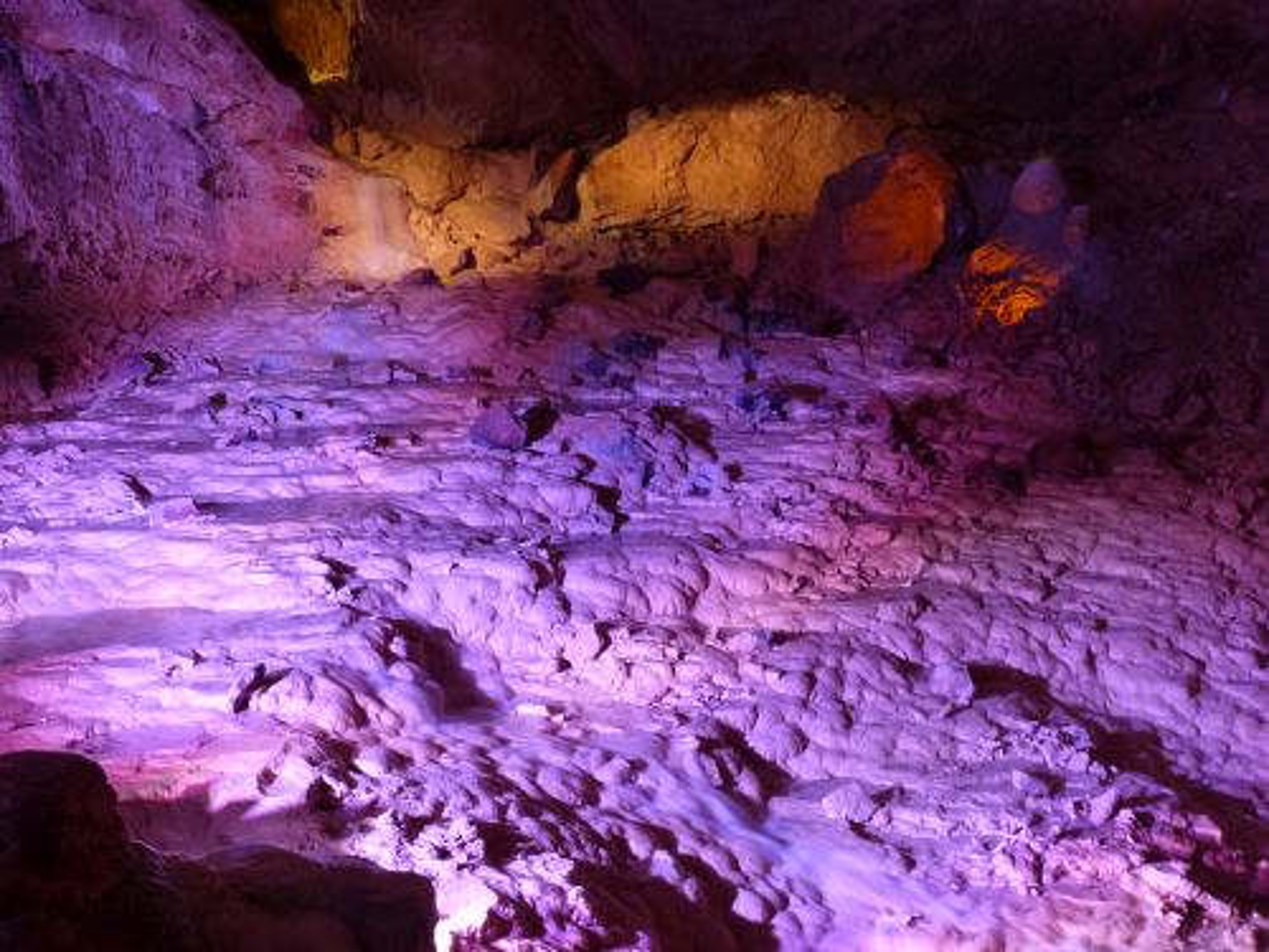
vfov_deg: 35.1
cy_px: 476
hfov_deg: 45.8
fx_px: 1503
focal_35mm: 41
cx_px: 634
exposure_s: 1/3.2
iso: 200
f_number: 4
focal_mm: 7.4
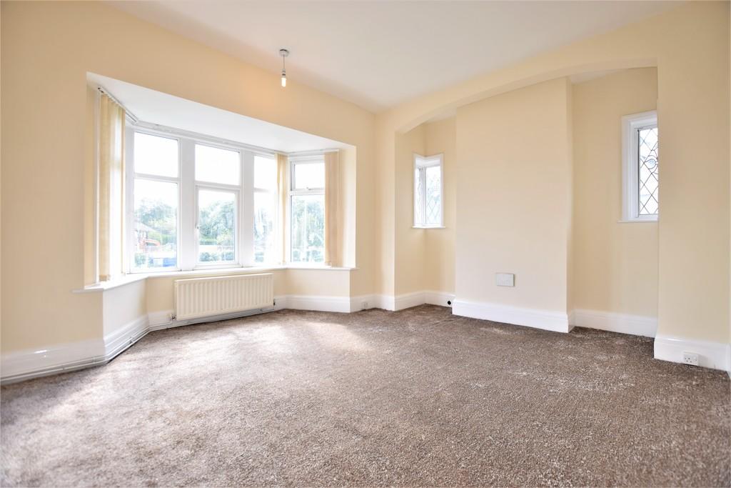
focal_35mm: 15
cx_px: 366
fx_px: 305
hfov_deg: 100.4
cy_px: 244
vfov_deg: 77.3
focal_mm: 10
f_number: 4
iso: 100
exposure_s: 1/40
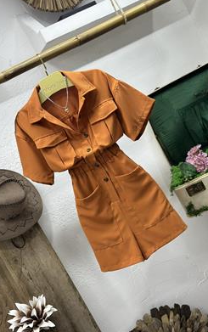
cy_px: 163
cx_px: 106
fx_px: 471
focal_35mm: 52
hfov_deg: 24.9
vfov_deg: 38.8
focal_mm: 6.86
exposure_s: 1/100
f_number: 1.78
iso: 125
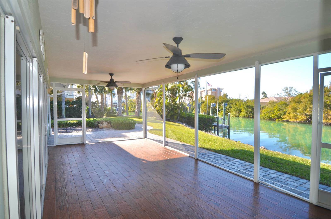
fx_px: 165
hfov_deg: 90.1
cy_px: 110
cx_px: 166
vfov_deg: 67.1
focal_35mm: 18
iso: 100
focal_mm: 12
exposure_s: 1/250
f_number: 4
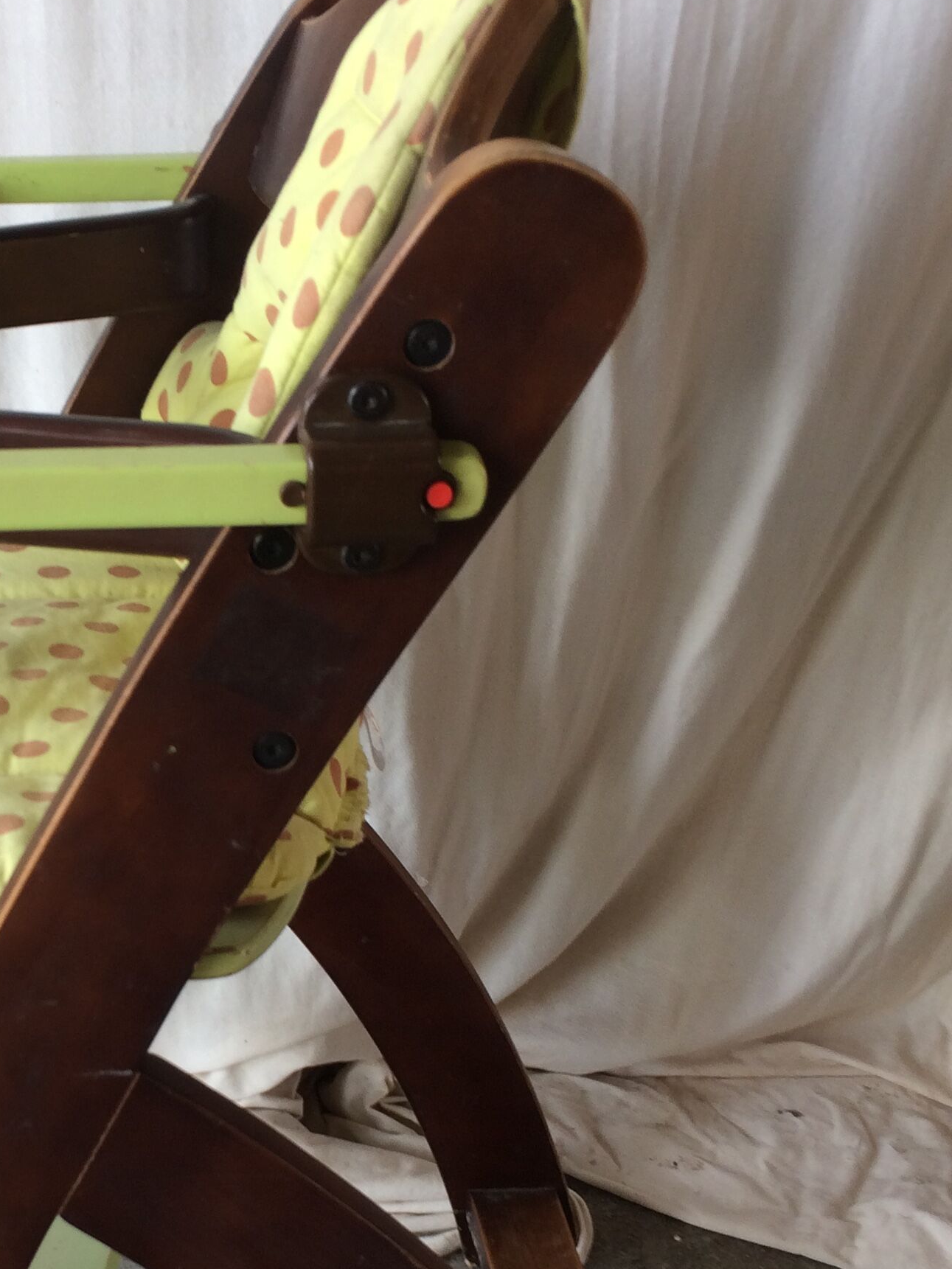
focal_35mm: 55
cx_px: 73
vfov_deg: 34.5
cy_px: 874
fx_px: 2017
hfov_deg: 25.6
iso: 32
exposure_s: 1/50
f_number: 2.2
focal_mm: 4.15
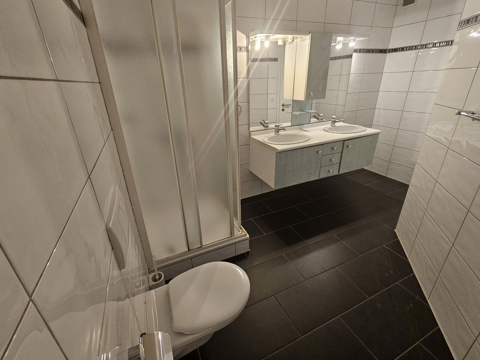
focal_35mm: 14
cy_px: 169
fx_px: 194
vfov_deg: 85.6
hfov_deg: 102.0
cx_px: 231
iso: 320
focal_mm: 2.2
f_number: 2.2
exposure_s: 1/33
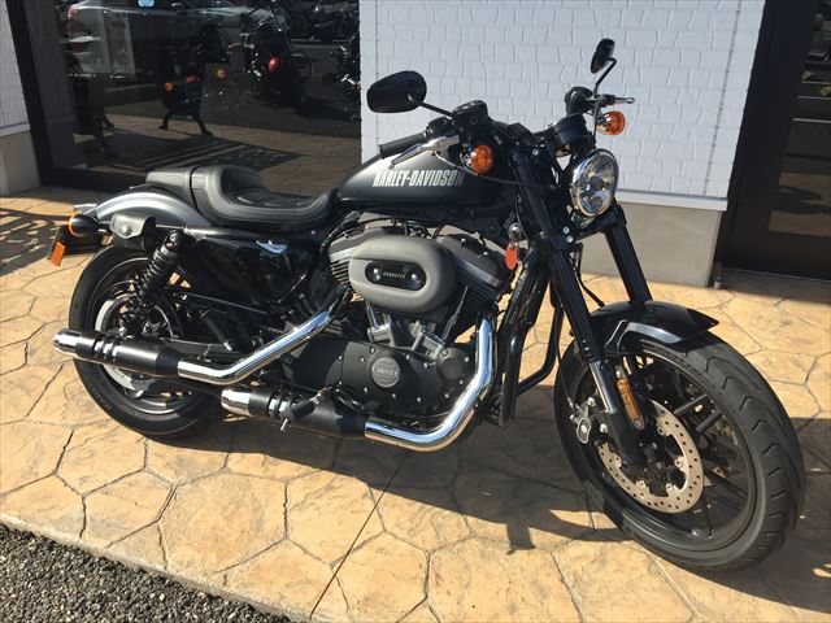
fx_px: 696
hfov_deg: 61.7
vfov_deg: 48.2
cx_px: 416
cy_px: 312
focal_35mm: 29
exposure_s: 1/791
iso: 32
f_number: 2.2
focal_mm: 4.15
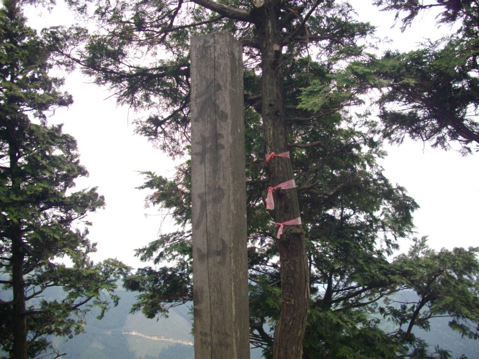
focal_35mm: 37
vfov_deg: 38.7
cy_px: 180
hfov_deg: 50.1
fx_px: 512
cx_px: 240
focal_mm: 6.2
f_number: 5.6
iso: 100
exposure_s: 1/125
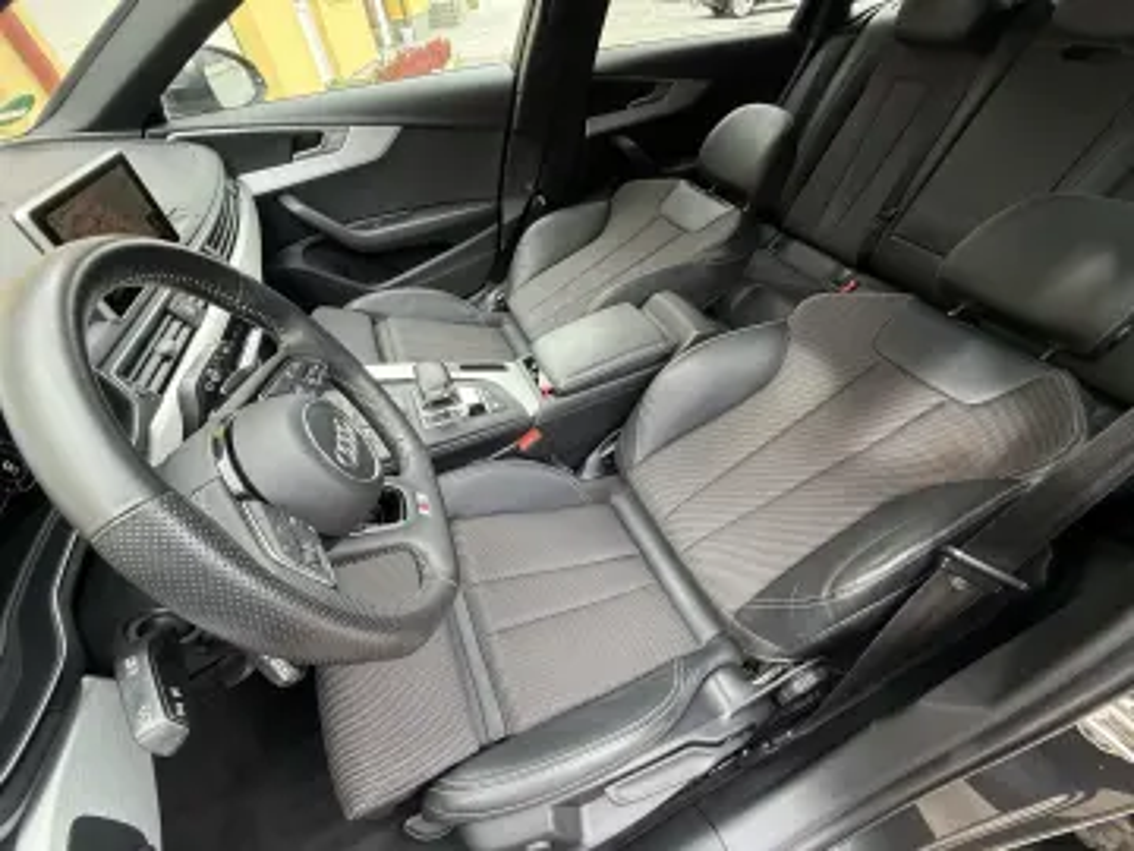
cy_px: 426
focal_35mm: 14
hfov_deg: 102.1
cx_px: 567
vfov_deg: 85.7
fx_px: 459
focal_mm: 2.22
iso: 125
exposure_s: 1/99
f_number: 2.2
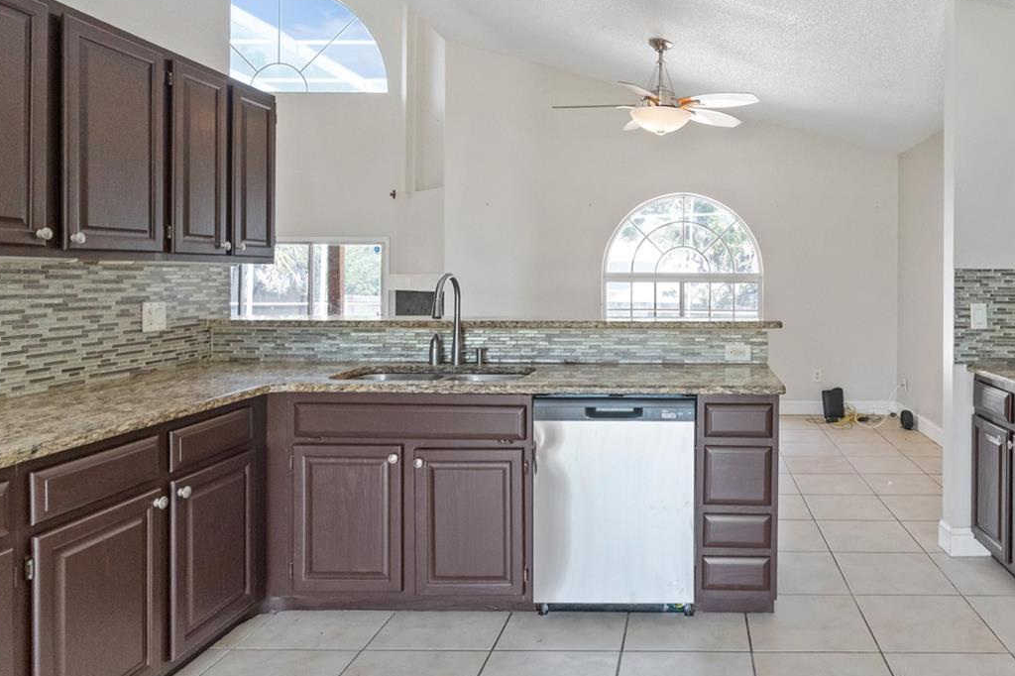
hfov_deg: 69.1
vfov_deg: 51.0
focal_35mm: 25
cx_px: 691
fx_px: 705
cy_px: 276
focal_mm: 16
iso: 4000
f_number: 10
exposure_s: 1/30
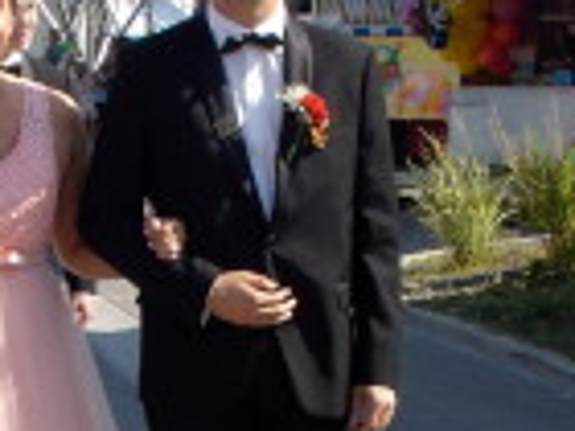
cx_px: 209
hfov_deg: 11.8
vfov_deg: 8.8
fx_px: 2791
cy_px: 369
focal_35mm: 168
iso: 70
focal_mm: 7.5
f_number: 5
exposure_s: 1/200
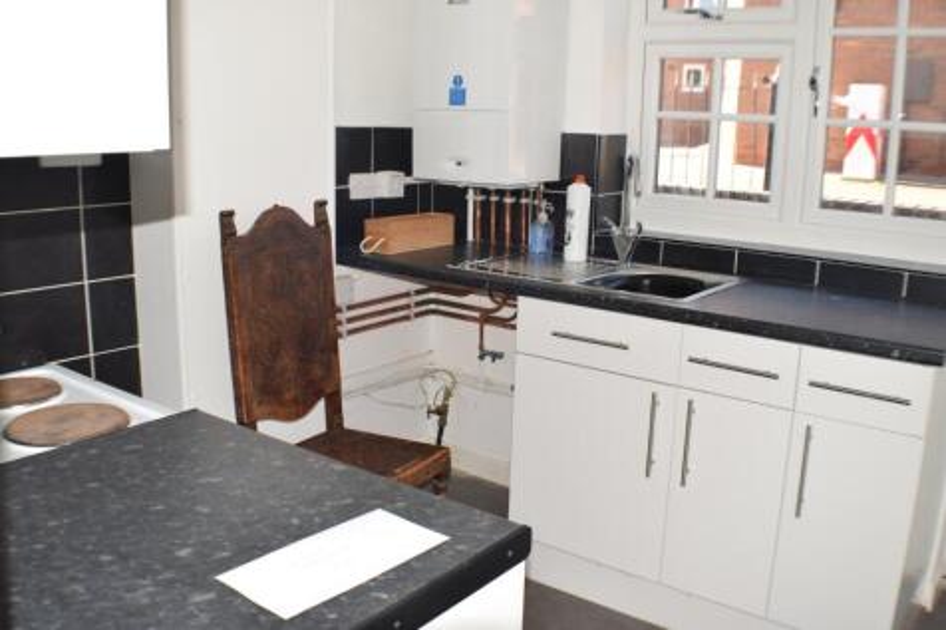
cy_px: 315
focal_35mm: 44
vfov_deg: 30.8
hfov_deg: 45.0
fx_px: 1143
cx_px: 473
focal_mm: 29
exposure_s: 1/50
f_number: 7.1
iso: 125
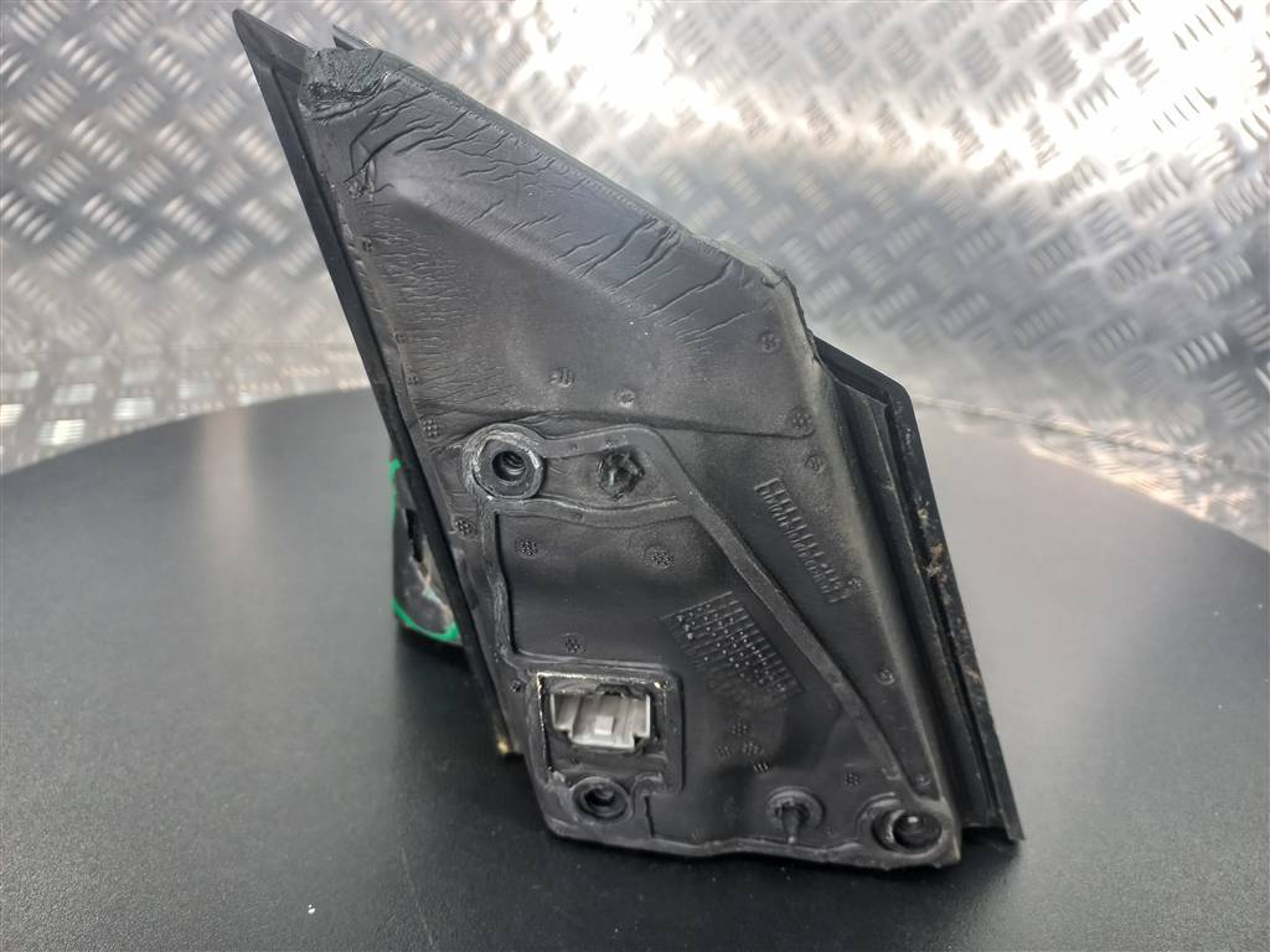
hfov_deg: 69.4
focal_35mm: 25
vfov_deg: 54.9
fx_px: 917
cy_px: 476
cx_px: 635
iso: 100
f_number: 1.8
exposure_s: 1/50
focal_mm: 4.6
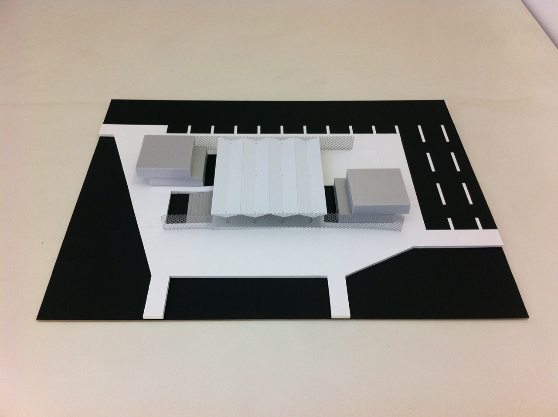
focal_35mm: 35
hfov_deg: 52.7
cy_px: 208
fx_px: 563
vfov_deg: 40.6
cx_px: 279
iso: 80
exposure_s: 1/147
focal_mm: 3.85
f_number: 2.8
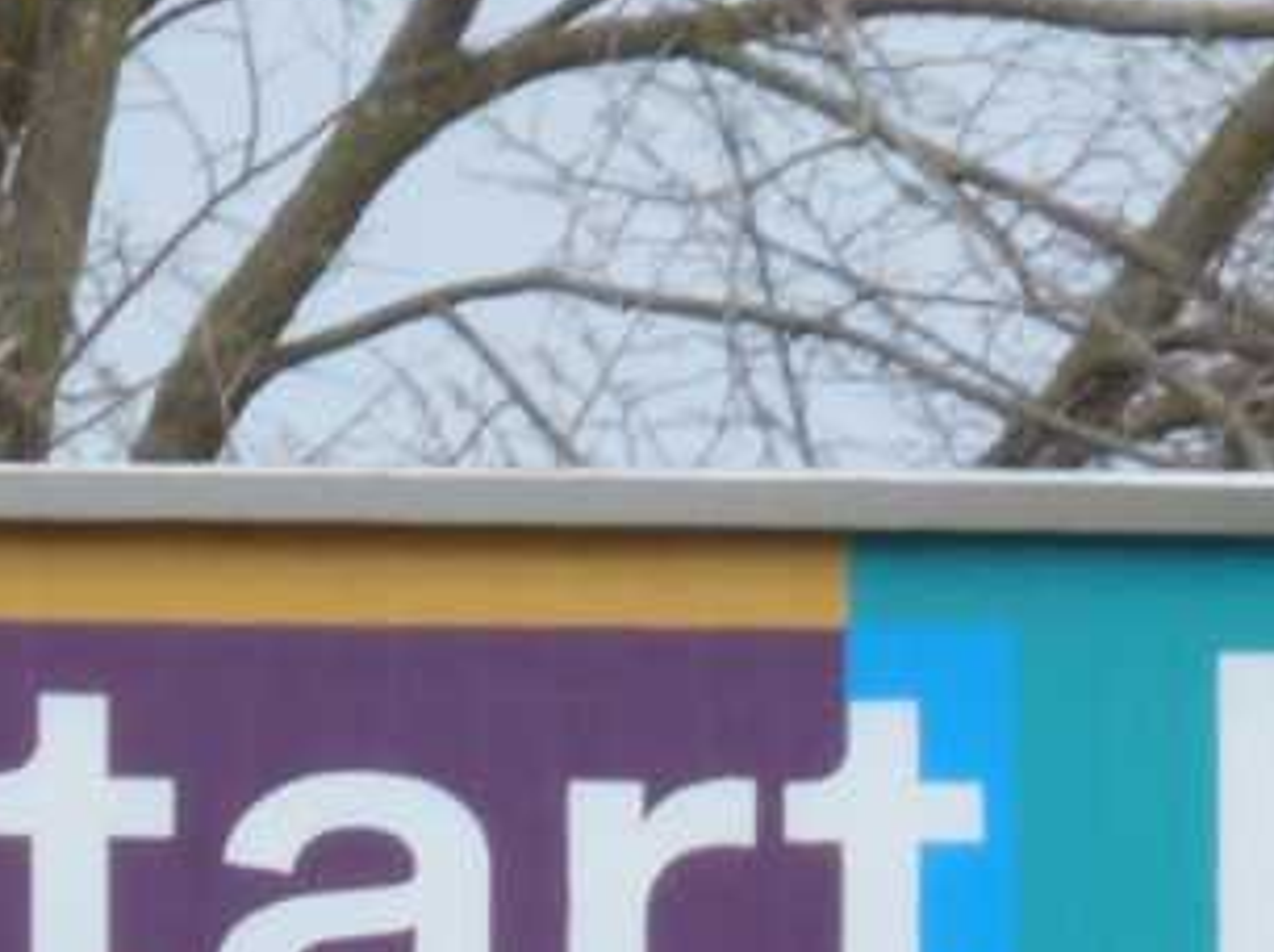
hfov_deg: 0.8
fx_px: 94915
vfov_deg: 0.6
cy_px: 2539
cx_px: 1358
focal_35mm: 2582
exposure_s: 1/200
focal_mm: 68.81
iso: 100
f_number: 8
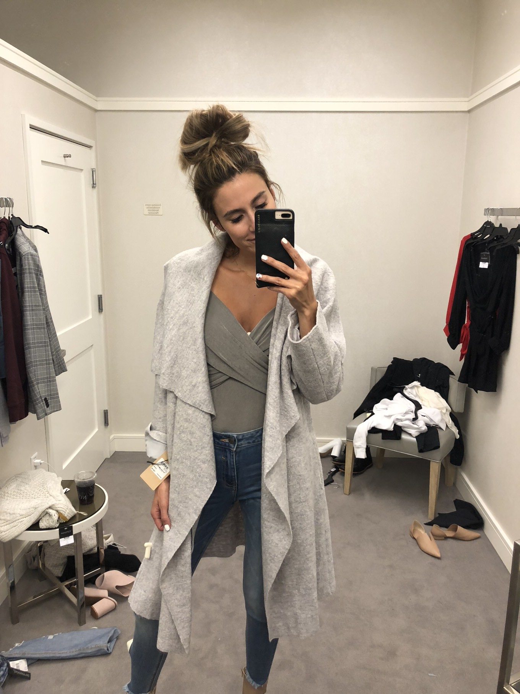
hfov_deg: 49.8
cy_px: 347
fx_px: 561
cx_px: 260
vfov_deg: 63.4
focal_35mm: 28
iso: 40
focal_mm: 3.99
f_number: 1.8
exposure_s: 1/30
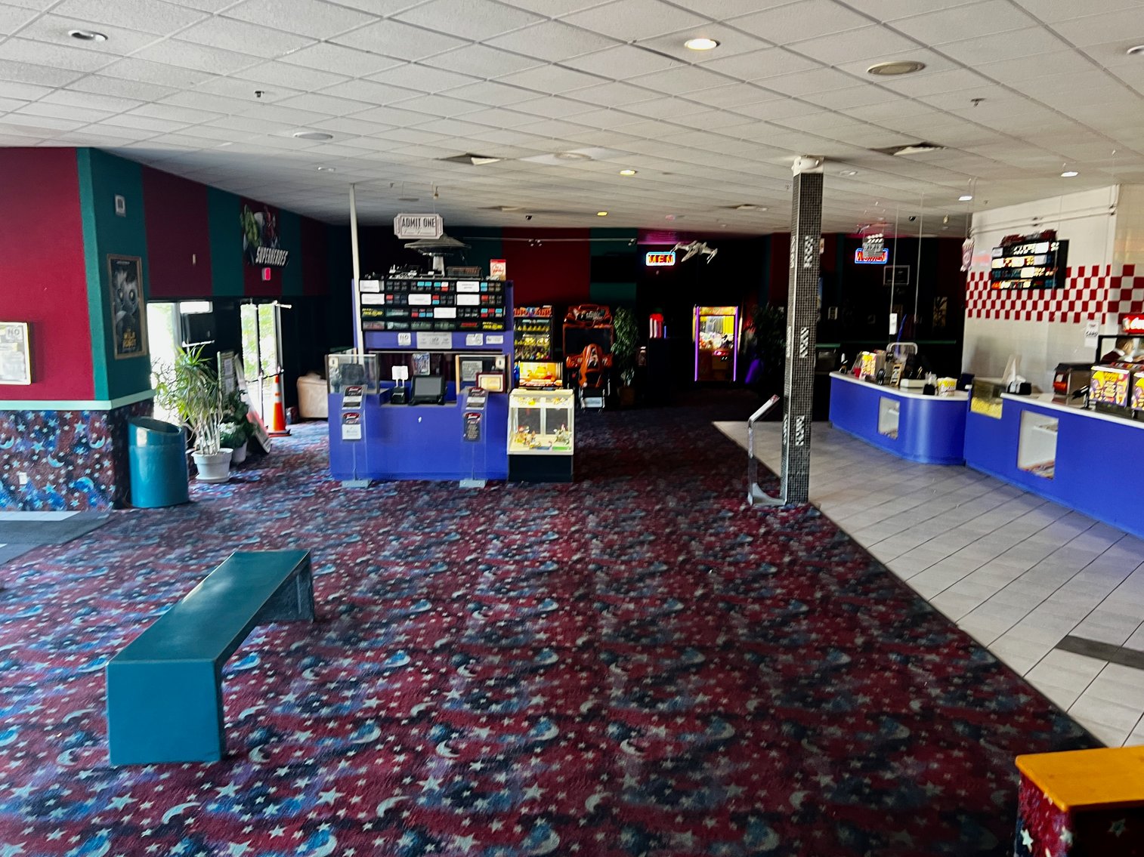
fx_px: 859
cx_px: 572
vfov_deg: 53.1
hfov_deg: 67.3
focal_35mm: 26
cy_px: 428
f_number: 1.5
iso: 200
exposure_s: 1/60
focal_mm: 5.7
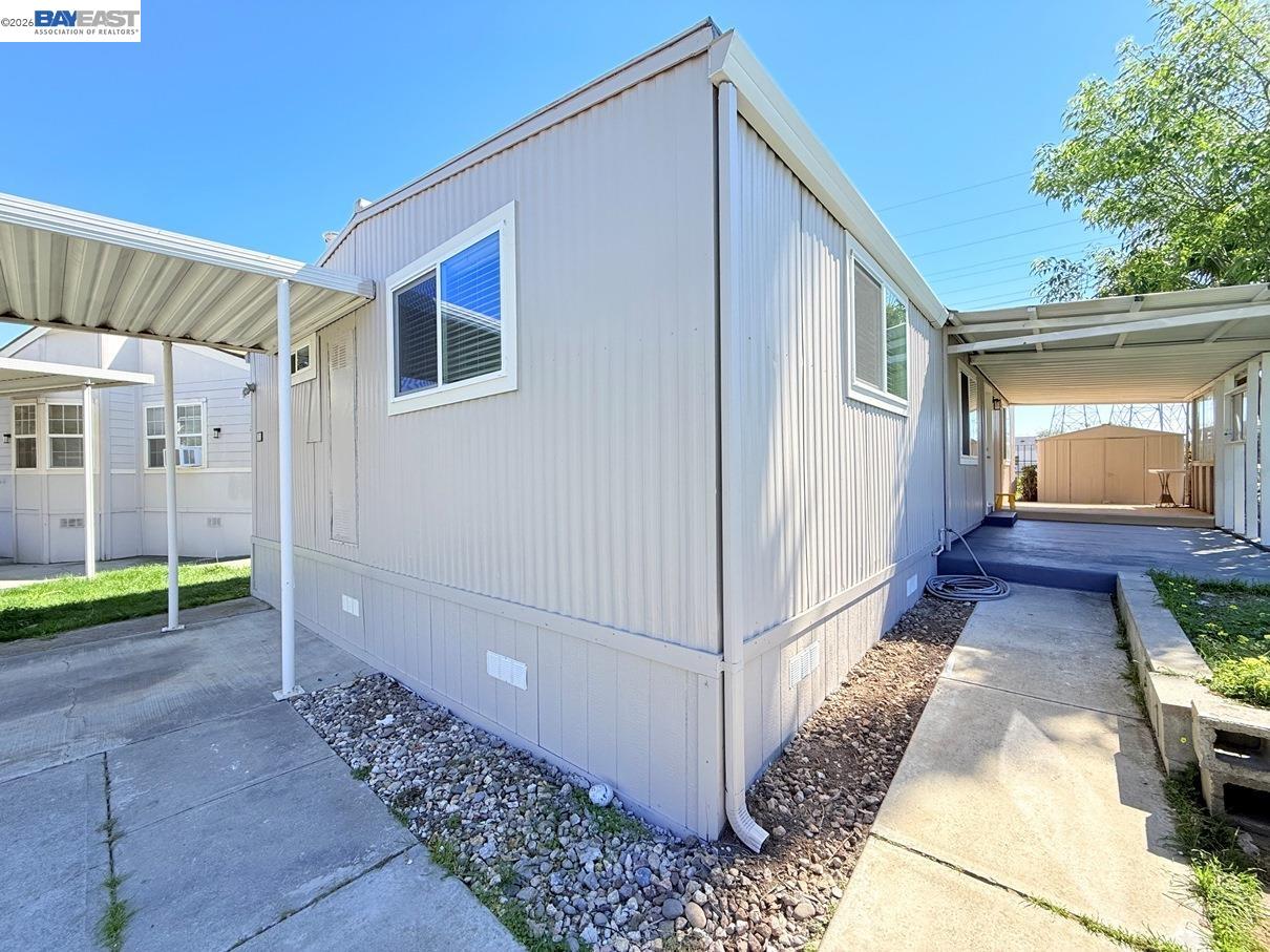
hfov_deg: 102.1
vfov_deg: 85.7
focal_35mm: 14
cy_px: 476
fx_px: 514
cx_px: 635
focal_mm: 2.22
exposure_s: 1/942
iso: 50
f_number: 2.2
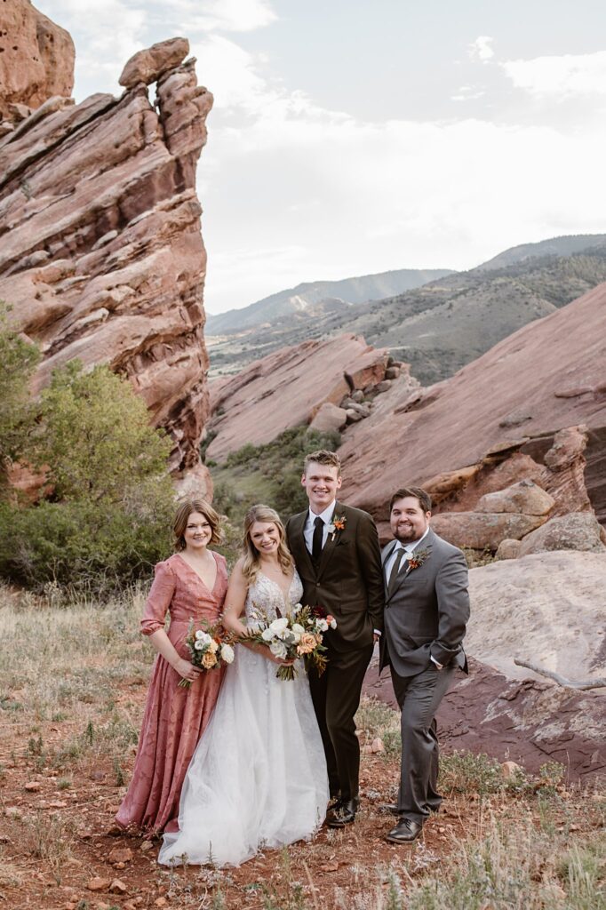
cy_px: 455
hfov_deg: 37.8
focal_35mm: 35
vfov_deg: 54.4
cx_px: 303
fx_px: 884
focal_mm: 35
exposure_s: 1/320
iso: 200
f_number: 3.5
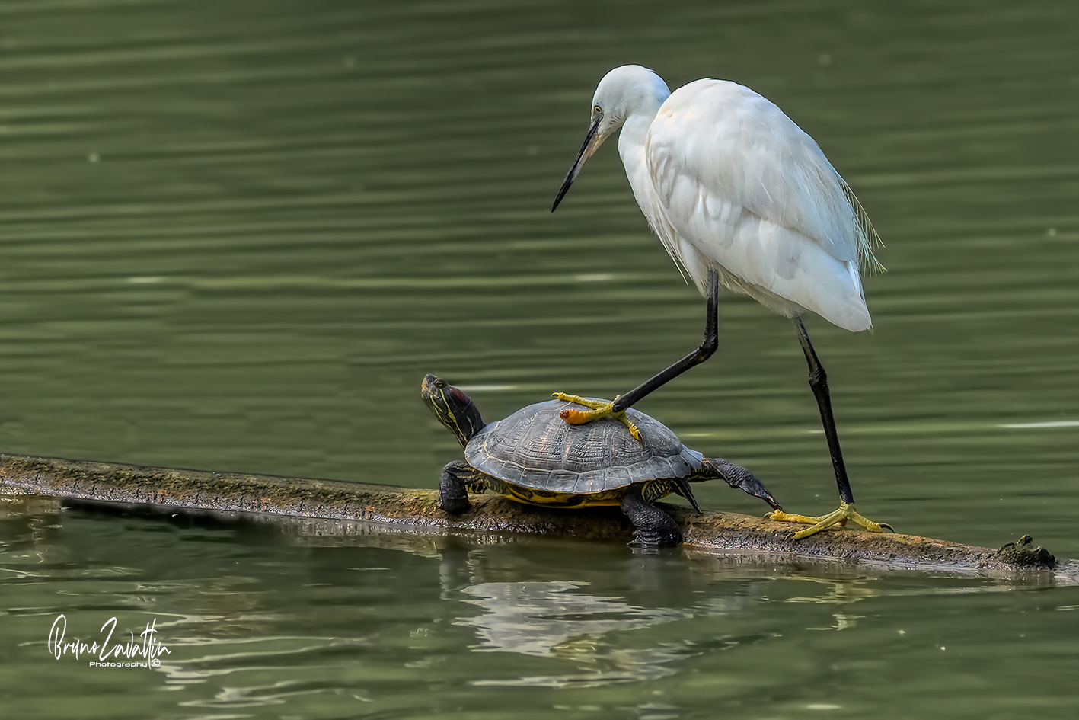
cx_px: 540
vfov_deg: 2.2
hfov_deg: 3.3
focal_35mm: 630
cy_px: 360
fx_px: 18883
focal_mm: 420
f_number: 9
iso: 800
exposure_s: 1/3200
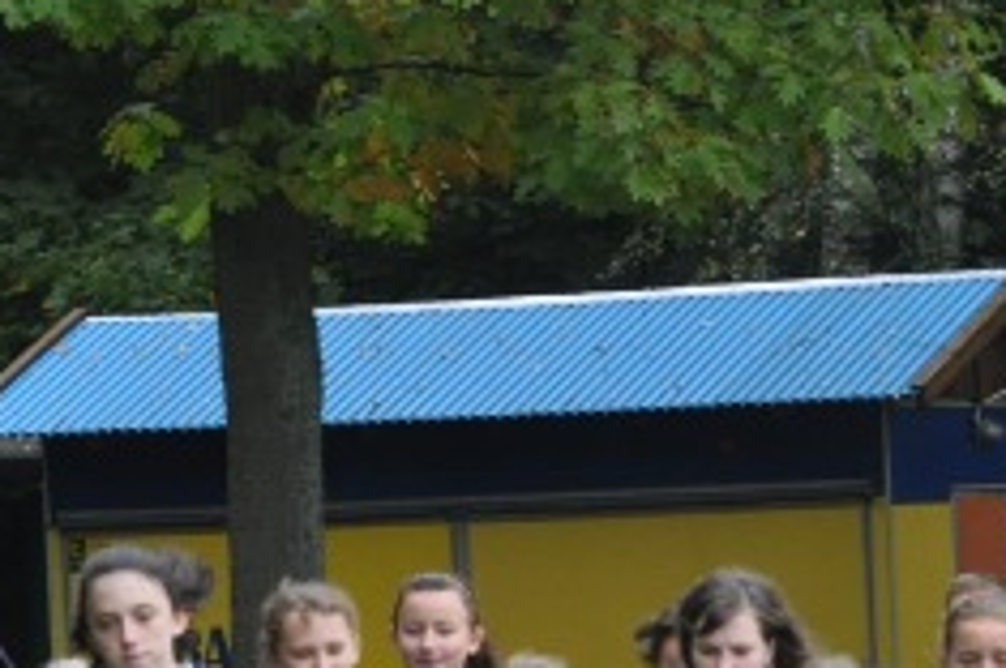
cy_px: 948
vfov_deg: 3.2
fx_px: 12103
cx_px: 1062
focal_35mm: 434
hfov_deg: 4.7
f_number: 5.6
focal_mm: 85
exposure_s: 1/125
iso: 1000
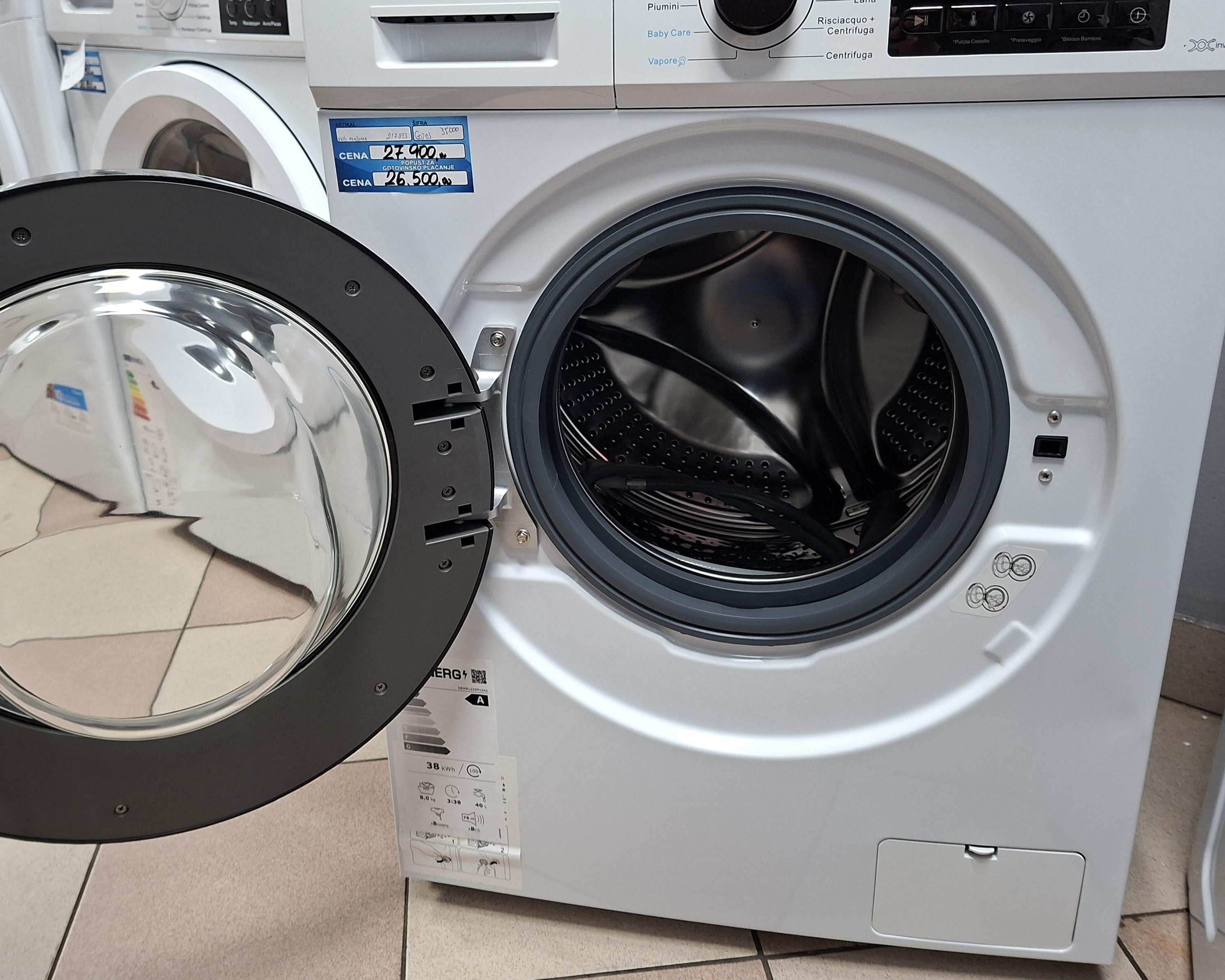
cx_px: 564
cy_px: 407
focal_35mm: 30
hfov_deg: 58.7
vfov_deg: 48.3
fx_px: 1088
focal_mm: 5.54
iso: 320
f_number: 1.8
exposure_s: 1/33
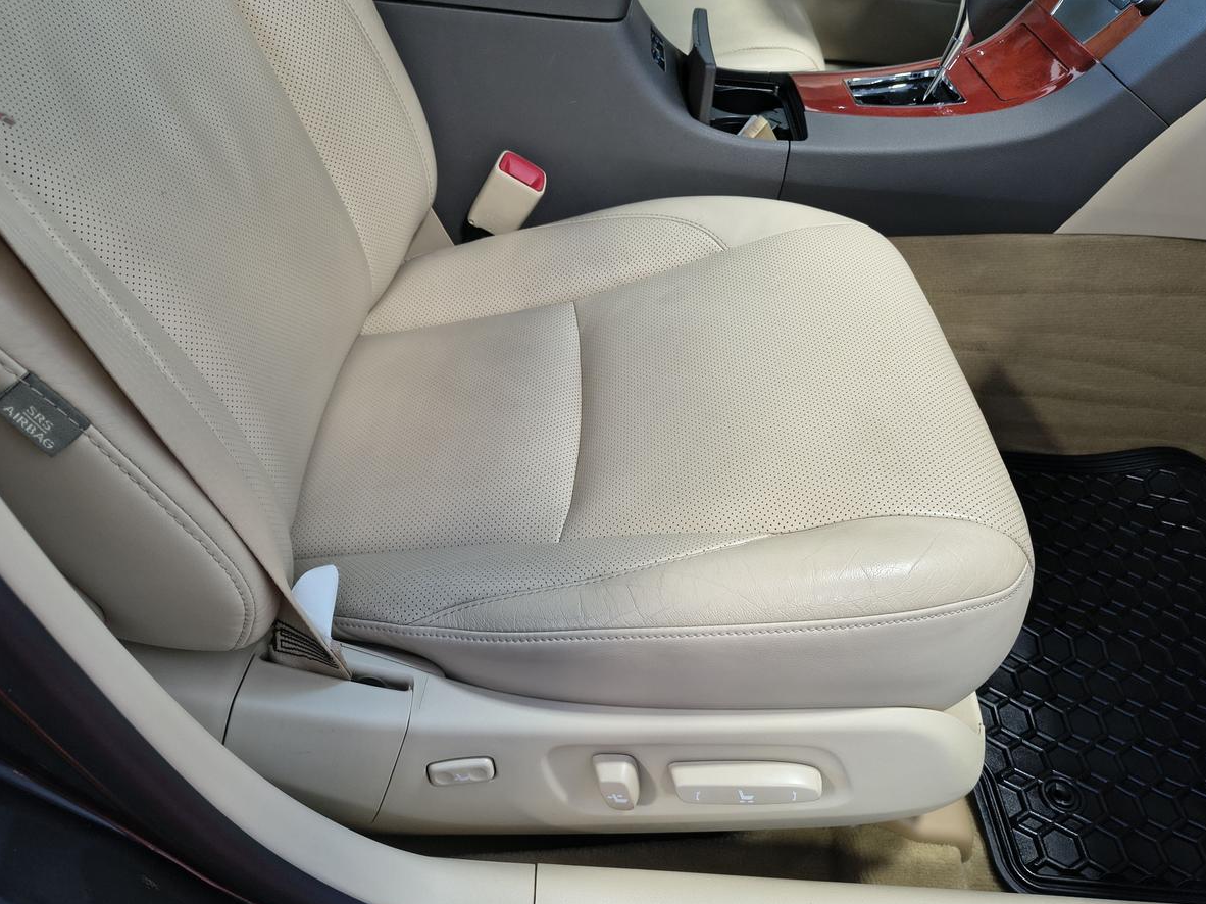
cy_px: 472
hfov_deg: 67.3
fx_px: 906
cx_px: 601
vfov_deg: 53.0
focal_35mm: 26
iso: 675
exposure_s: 1/100
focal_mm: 5.56
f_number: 1.8
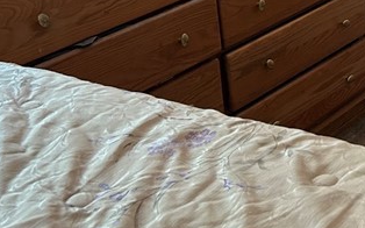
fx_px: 895
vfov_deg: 13.5
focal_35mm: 90
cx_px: 481
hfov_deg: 20.9
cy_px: -133
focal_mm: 5.7
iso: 200
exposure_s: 1/60
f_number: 1.5
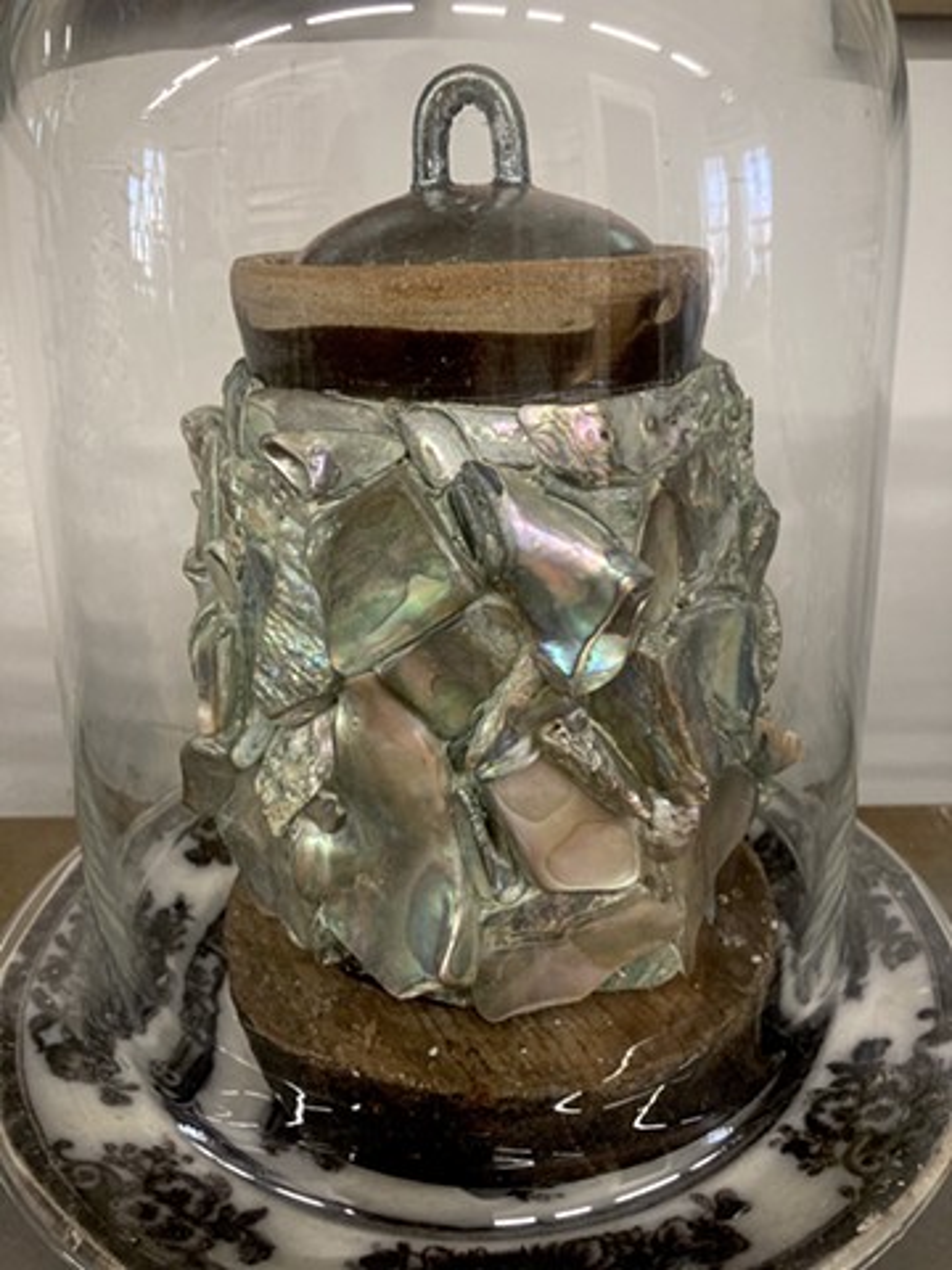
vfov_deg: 63.4
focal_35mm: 28
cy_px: 635
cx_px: 476
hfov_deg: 49.7
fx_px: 1027
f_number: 1.8
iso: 125
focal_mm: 4
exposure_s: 1/60
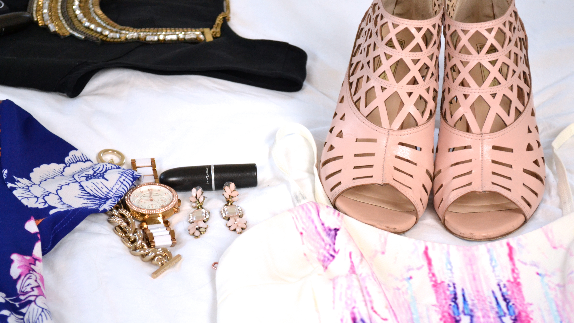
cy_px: 154
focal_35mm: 87
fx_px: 1317
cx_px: 287
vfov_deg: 14.0
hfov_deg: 24.6
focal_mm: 55
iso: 1600
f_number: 5.6
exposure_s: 1/160
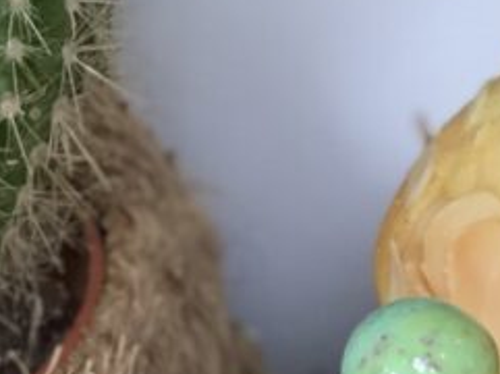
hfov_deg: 4.9
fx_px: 5466
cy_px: 256
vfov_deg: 3.9
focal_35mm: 379
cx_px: 1589
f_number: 2.8
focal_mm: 6.6
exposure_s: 1/30
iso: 32
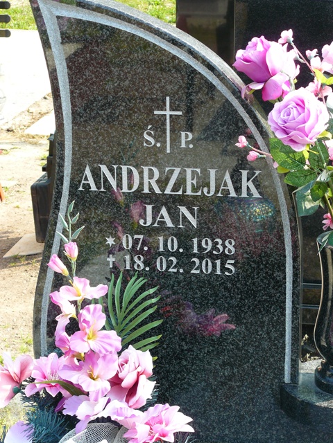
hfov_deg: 14.5
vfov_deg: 19.3
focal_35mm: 102
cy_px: 222
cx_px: 166
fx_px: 1308
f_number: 4
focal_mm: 16.9
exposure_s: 1/160
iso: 100
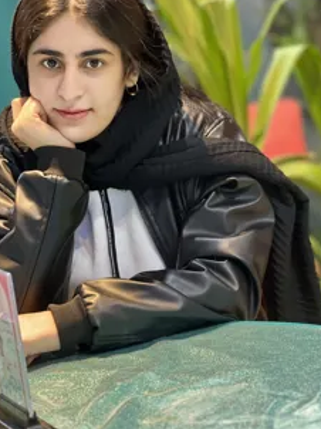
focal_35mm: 102
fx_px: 1263
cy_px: 186
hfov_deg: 14.5
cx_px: 209
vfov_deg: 19.3
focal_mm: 9
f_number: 2.8
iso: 200
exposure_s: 1/33
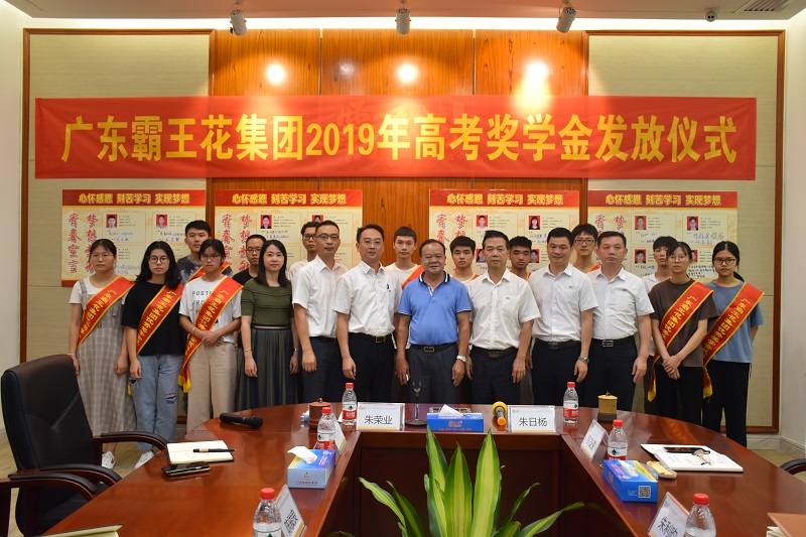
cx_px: 403
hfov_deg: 57.2
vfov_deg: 40.0
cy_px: 268
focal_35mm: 33
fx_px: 739
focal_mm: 22
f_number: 4
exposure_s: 1/60
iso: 560
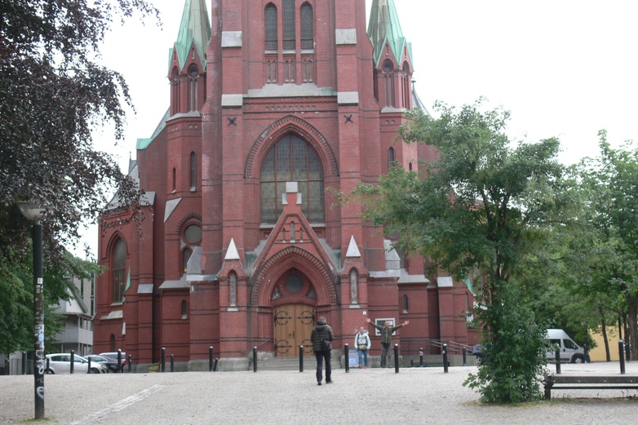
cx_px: 318
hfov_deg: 33.9
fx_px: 1045
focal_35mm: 59
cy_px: 222
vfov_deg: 23.0
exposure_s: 1/50
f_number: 3.2
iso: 100
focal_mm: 11.8
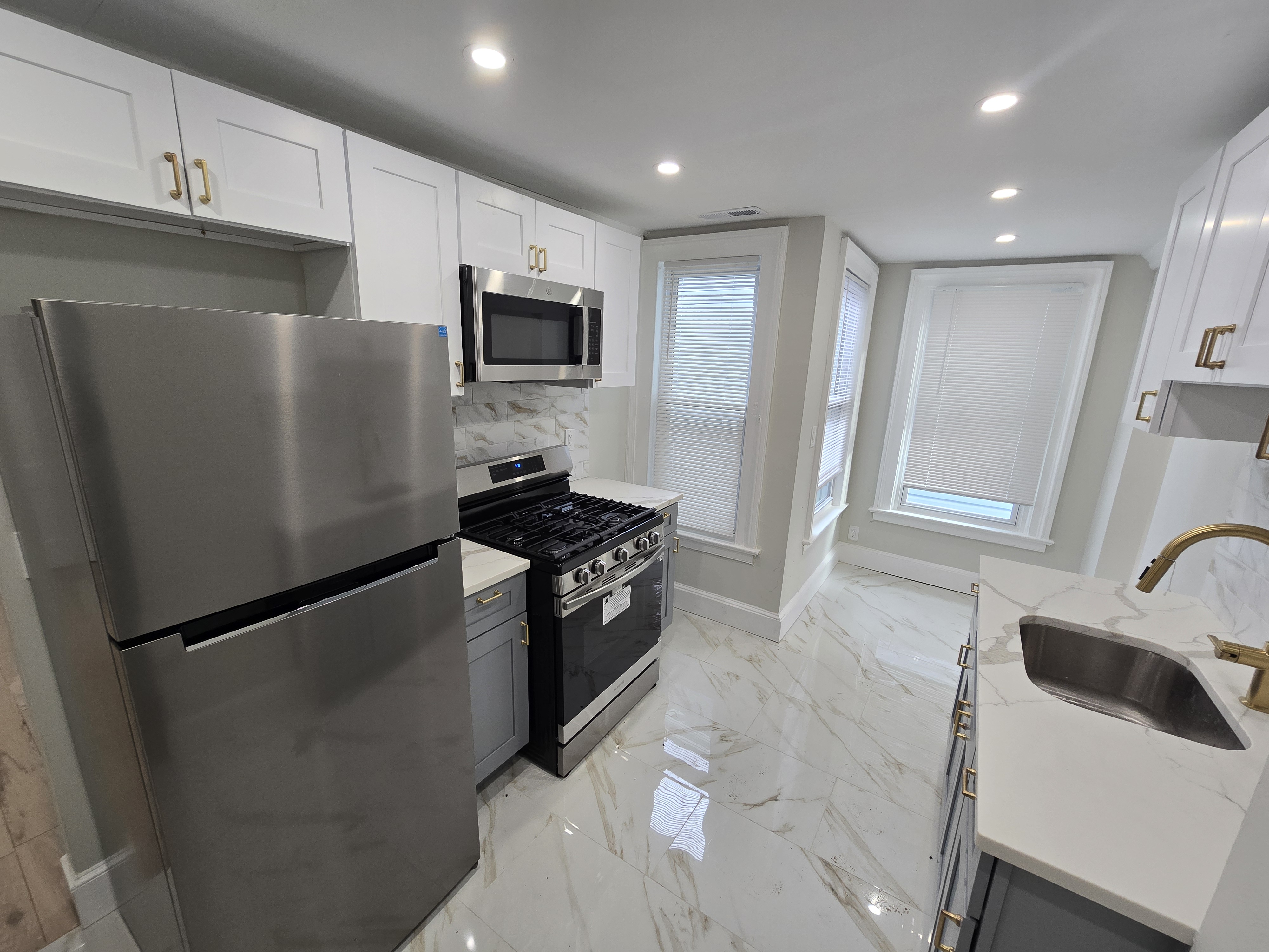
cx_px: 634
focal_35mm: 13
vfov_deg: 89.9
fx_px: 477
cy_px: 476
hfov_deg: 106.2
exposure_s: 1/60
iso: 64
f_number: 2.2
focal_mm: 2.2
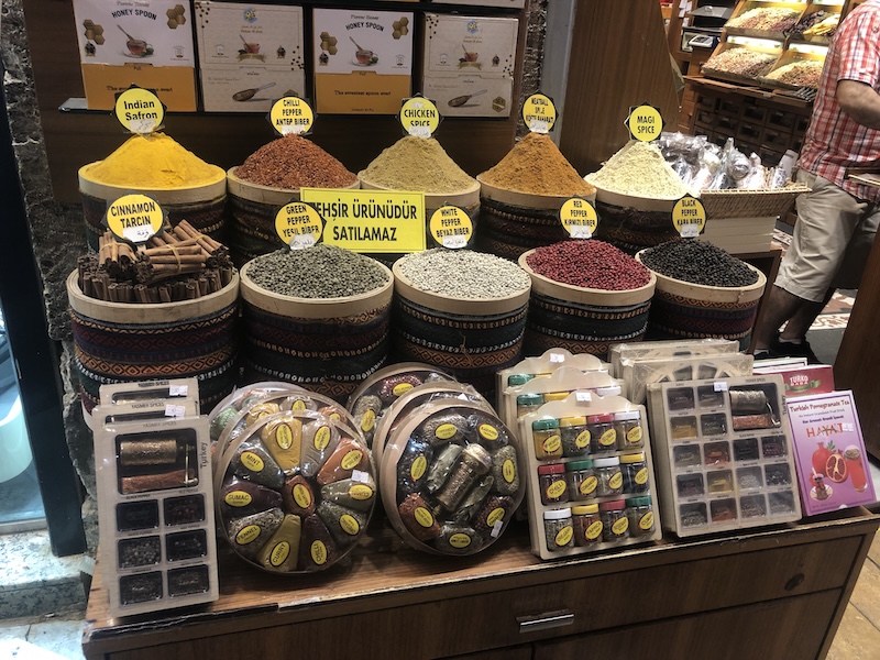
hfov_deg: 63.4
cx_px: 440
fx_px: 712
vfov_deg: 49.7
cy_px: 330
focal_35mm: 28
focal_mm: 3.99
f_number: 1.8
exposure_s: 1/33
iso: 25
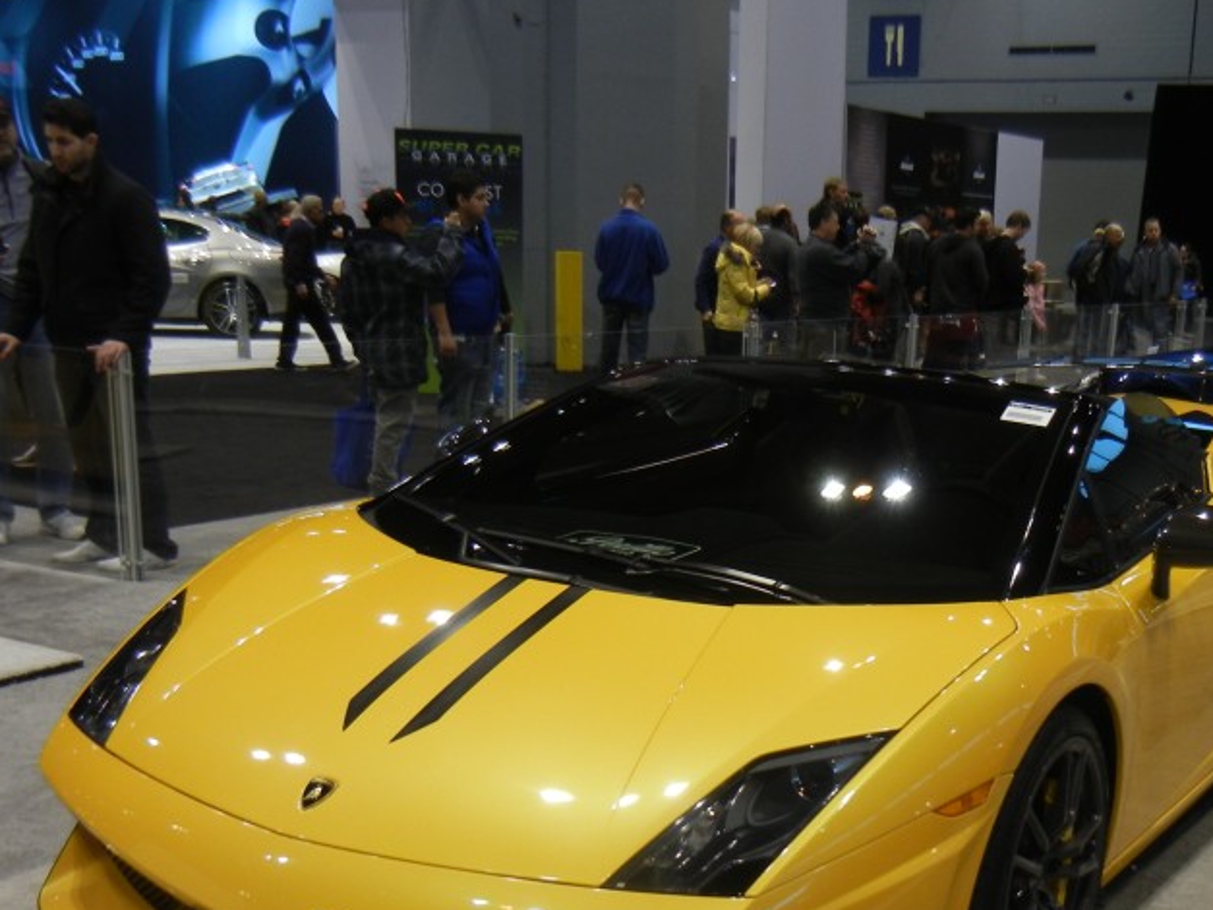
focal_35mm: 49
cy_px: 672
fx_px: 1717
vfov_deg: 29.2
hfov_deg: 38.4
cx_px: 816
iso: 175
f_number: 3.5
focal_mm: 5.4
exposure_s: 1/59.5
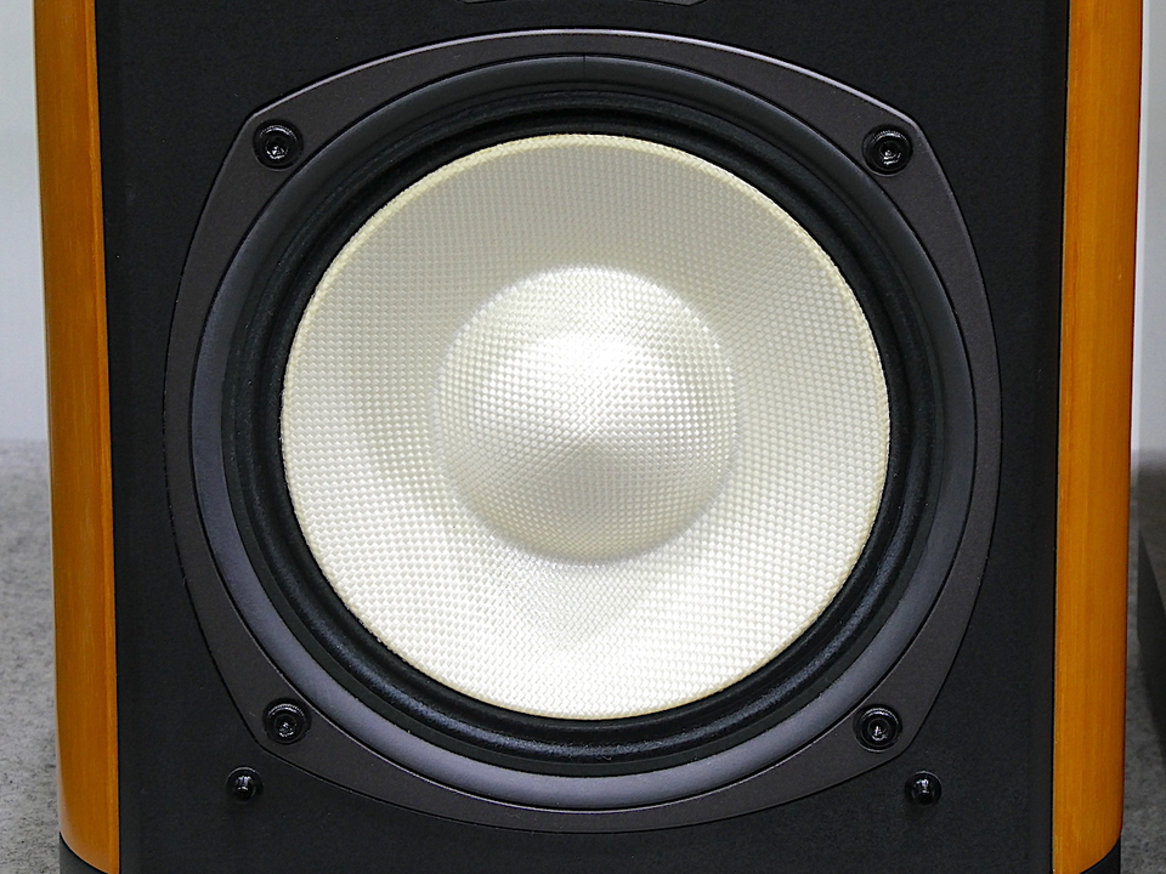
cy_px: 437
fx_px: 4817
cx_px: 583
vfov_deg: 10.4
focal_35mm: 143
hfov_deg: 13.8
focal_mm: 25.6
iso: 200
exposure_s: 1/8
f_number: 5.4
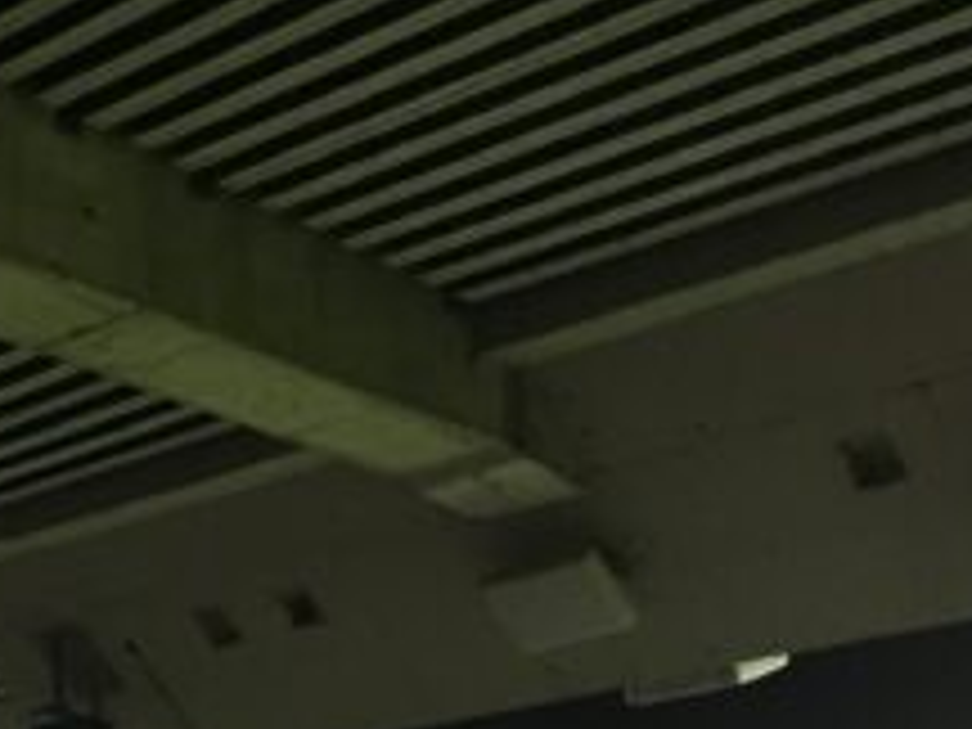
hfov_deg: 18.7
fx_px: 2892
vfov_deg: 13.1
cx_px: 76
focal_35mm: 103
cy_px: 1287
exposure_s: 1/33
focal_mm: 4.15
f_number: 2.2
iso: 160
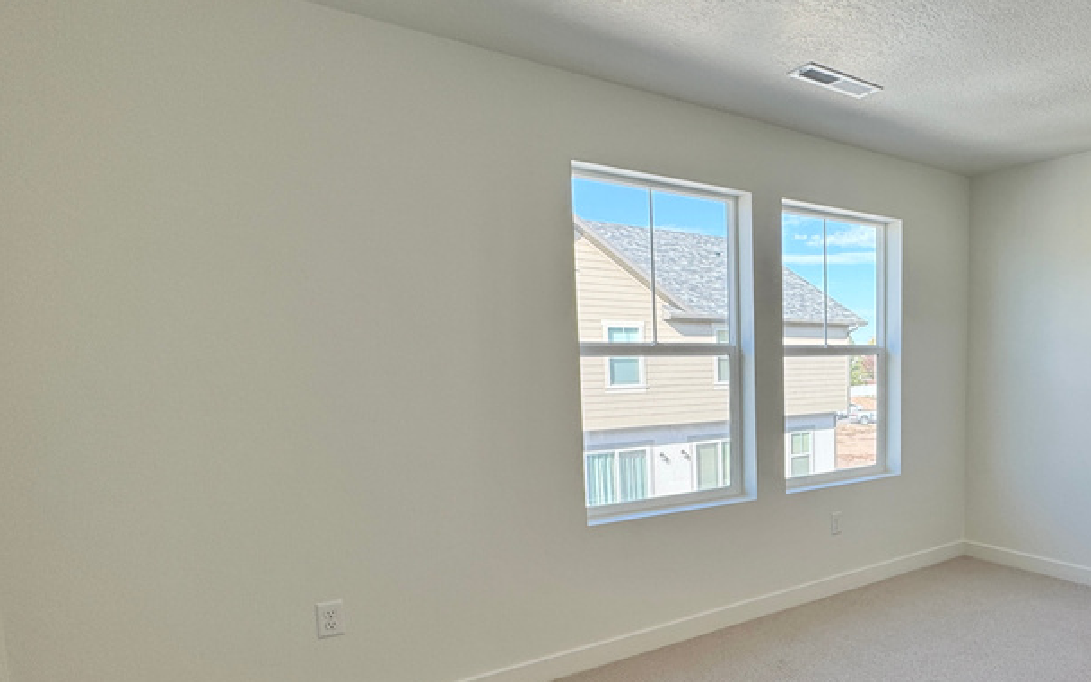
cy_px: 449
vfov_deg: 48.5
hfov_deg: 67.0
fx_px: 743
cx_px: 843
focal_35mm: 25
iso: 40
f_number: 2.2
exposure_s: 1/181
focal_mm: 2.22
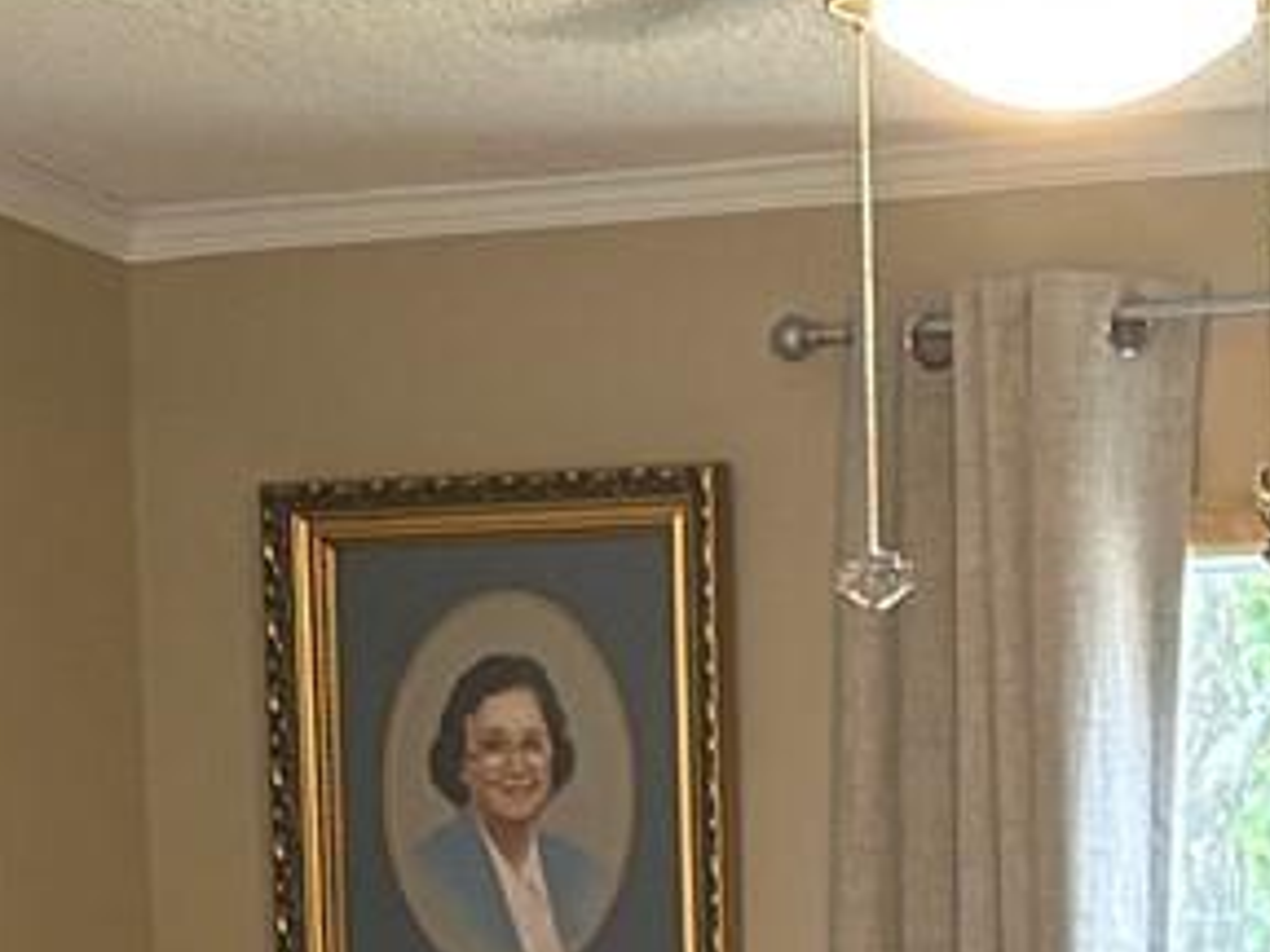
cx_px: 900
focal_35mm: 185
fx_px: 6787
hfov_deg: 10.7
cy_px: 1842
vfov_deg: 7.7
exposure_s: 1/60
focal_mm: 5.96
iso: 200
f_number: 1.6
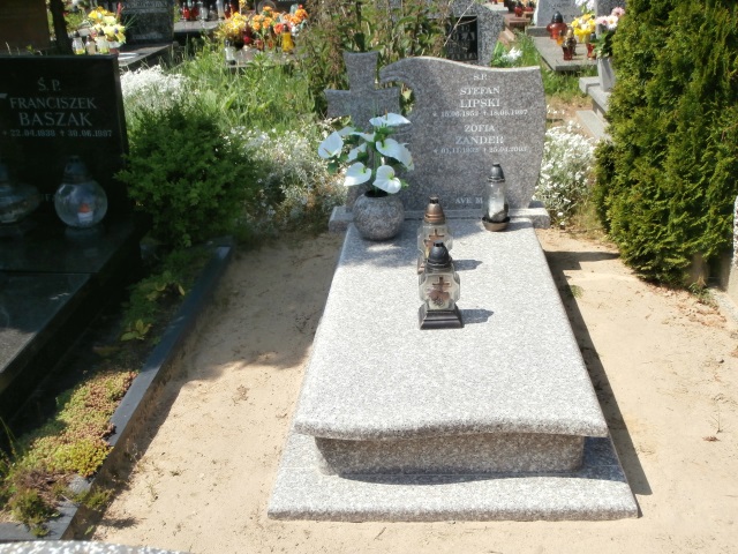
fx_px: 810
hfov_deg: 49.0
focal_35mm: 38
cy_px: 277
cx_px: 369
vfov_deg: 37.7
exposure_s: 1/800
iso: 100
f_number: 3.9
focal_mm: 6.67
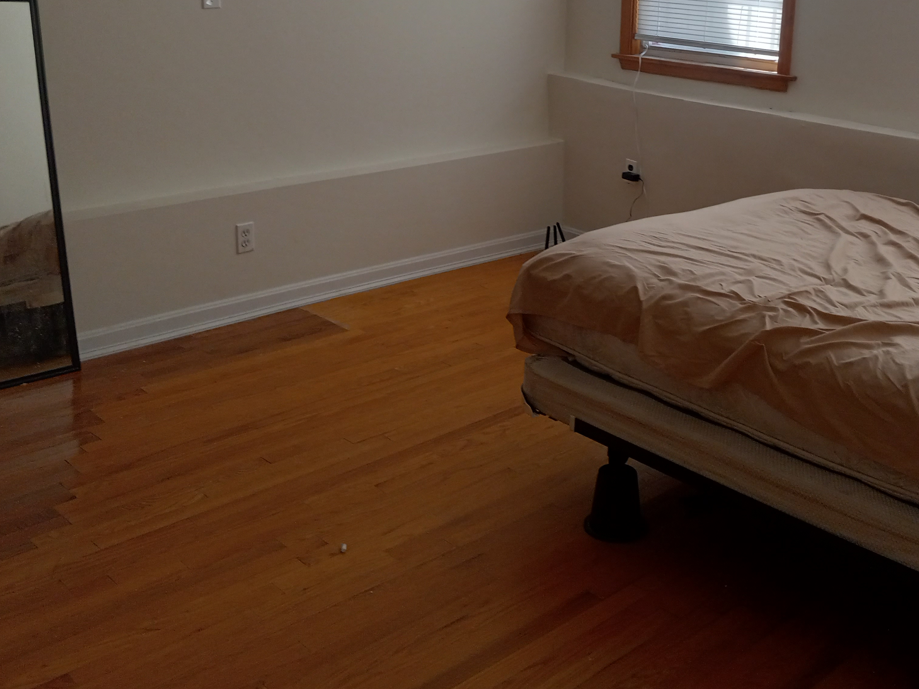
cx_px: 582
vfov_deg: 34.4
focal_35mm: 41
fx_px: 1088
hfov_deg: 45.3
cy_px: 175
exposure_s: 1/120
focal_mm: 3.94
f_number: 1.8
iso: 125
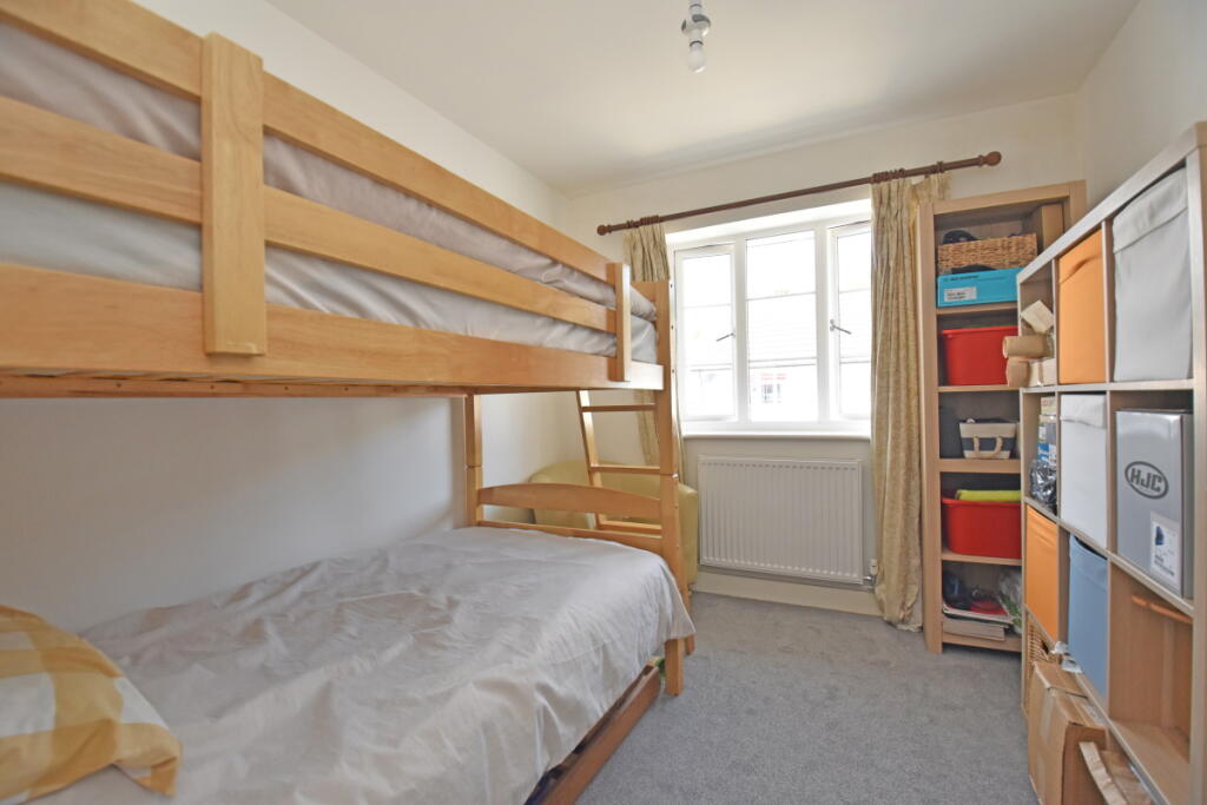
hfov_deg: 100.4
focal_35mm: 15
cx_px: 604
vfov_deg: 77.3
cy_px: 402
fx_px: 503
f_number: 4.5
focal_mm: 10
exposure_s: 1/160
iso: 800
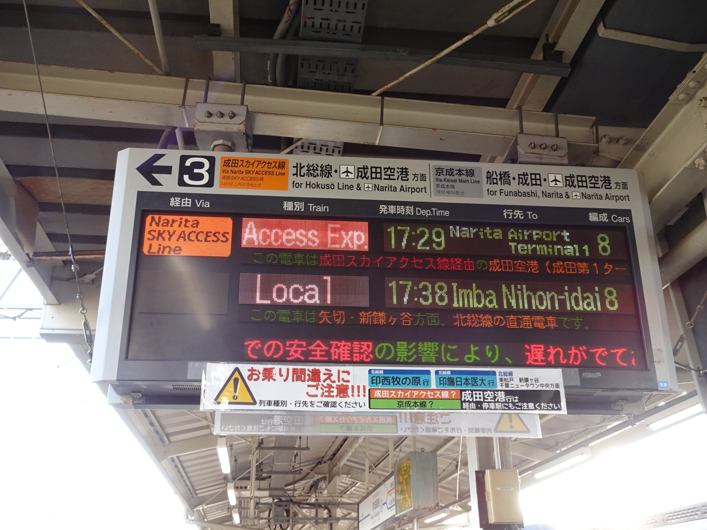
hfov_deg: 52.6
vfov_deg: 40.7
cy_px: 265
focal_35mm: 35
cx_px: 354
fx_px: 715
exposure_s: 1/80
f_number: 4
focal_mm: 5.9
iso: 200
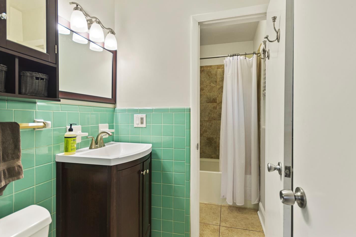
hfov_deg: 93.3
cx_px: 184
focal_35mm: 17
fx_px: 168
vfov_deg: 70.3
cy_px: 110
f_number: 4
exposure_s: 1/4
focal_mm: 10
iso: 100
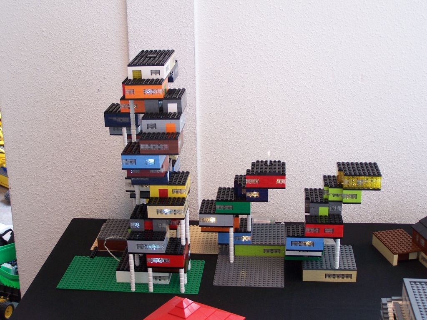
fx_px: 728
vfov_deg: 24.8
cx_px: 214
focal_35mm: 59
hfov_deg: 32.7
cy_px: 160
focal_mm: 9.8
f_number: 3.1
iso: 80
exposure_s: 1/20
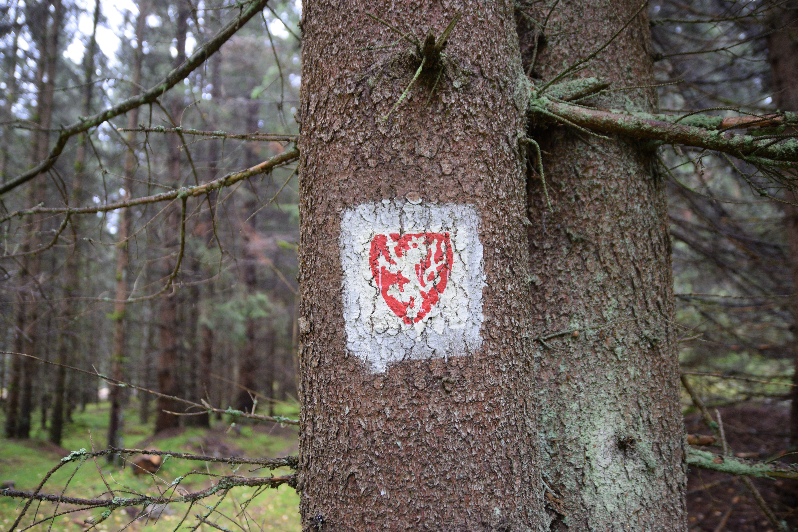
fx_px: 565
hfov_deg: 70.4
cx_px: 399
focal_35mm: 26
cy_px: 266
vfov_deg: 50.4
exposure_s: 1/50
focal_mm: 17
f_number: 2.8
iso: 800
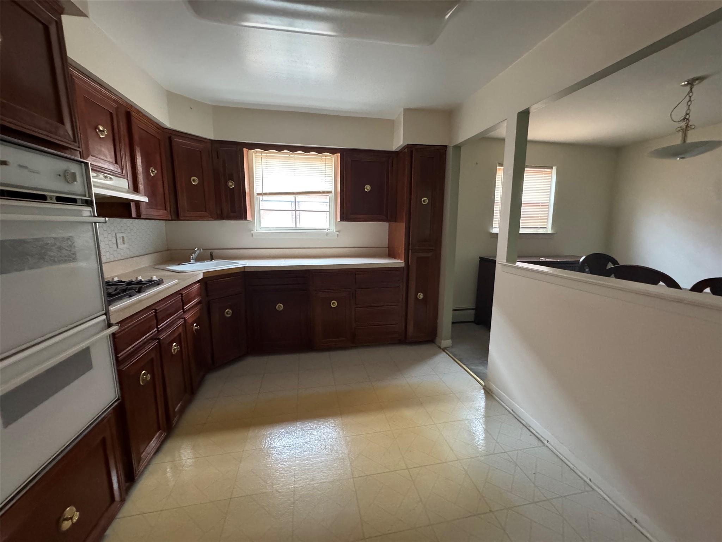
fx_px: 292
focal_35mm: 14
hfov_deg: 102.1
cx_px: 361
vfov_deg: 85.7
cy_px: 271
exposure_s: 1/60
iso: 1000
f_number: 2.2
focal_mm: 2.22
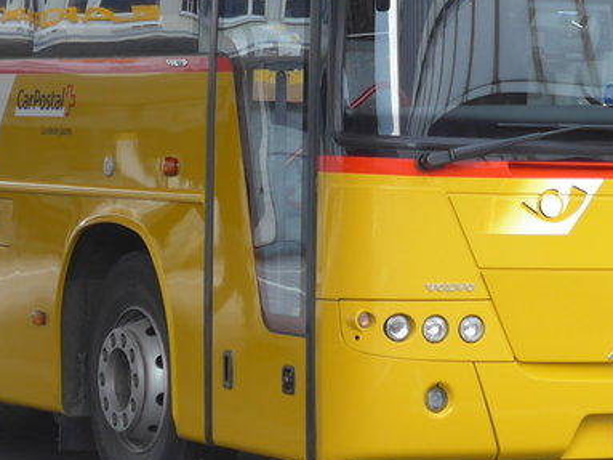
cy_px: -67
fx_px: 3665
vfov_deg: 7.1
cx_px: 333
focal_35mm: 207
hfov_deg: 9.6
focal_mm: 13.4
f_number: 3.9
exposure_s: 1/80
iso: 125
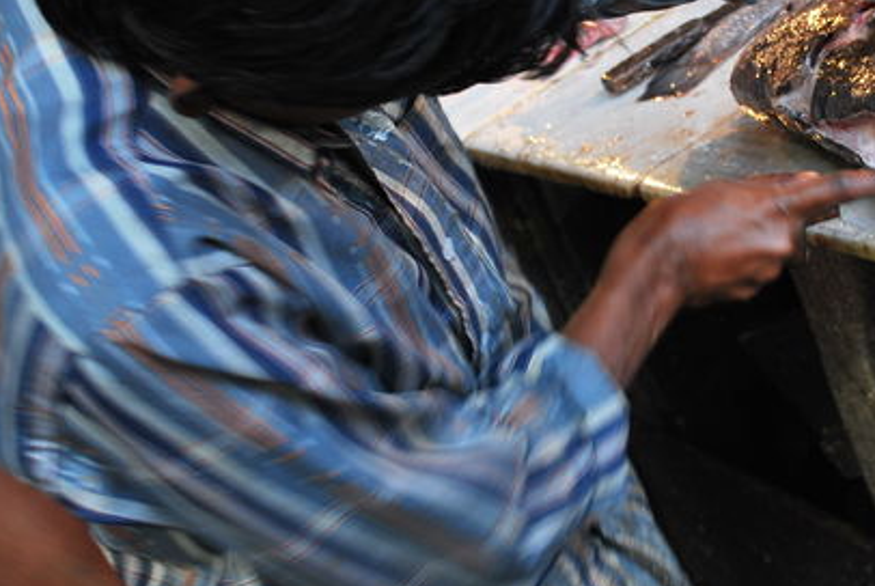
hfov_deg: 28.0
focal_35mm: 71
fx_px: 1728
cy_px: 192
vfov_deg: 19.2
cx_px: 651
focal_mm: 24
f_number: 5
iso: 200
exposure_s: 1/25
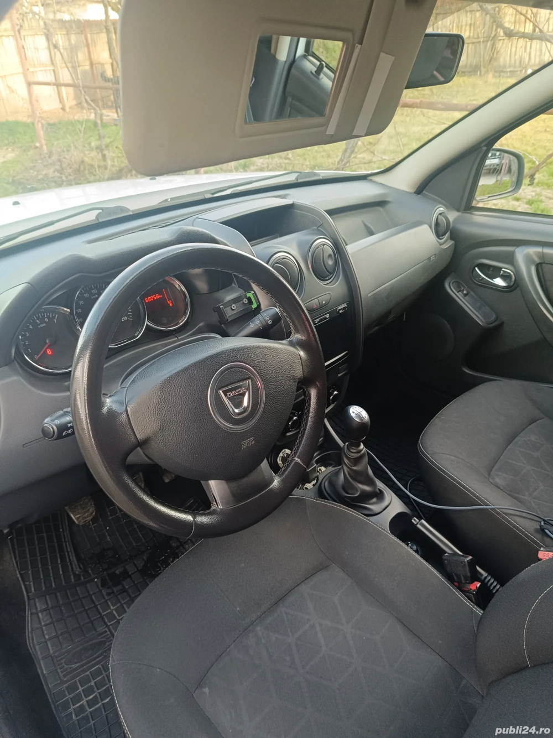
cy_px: 369
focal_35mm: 24
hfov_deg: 56.8
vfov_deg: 71.6
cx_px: 276
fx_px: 511
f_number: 1.88
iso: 429
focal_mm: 5.59
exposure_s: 1/101
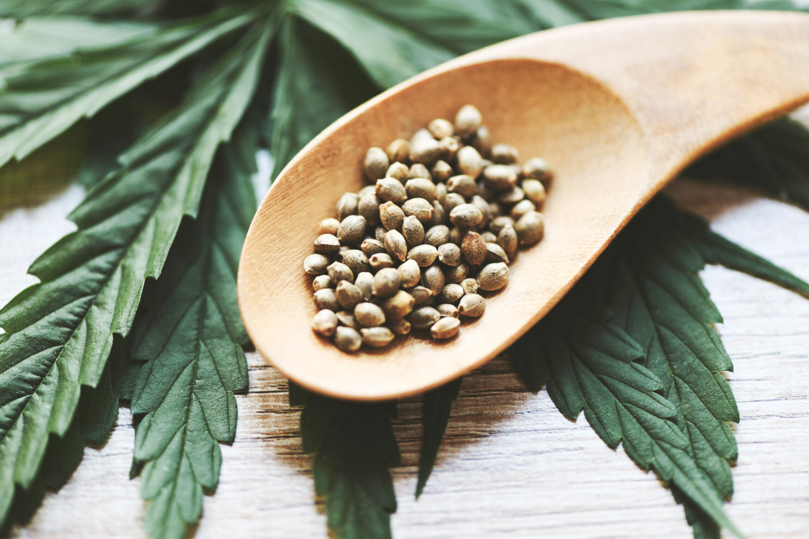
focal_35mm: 105
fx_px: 2359
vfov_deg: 13.0
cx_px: 404
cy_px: 270
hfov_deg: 19.5
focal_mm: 105
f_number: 3.5
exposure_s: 1/125
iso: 400
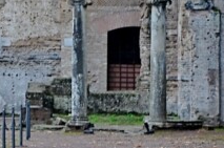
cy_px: 16
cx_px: -334
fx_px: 1745
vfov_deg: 4.9
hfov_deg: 6.9
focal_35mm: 281
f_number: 7.1
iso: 400
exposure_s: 1/200
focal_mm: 56
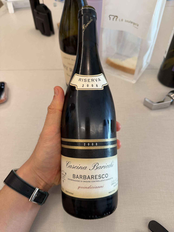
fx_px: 161
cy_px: 116
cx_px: 87
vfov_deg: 71.6
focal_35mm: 24
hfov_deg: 56.8
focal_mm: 6.76
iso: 200
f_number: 1.78
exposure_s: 1/100
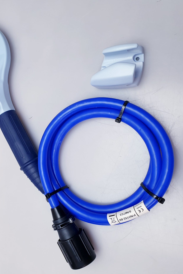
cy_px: 140
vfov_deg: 51.9
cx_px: 36
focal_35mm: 37
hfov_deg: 34.8
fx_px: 282
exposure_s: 1/50
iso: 80
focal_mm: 4.3
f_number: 2.4
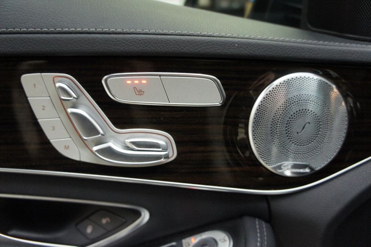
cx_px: 186
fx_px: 278
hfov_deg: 67.4
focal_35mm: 27
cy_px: 124
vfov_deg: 47.9
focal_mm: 18
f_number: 3.5
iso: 1600
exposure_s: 1/50
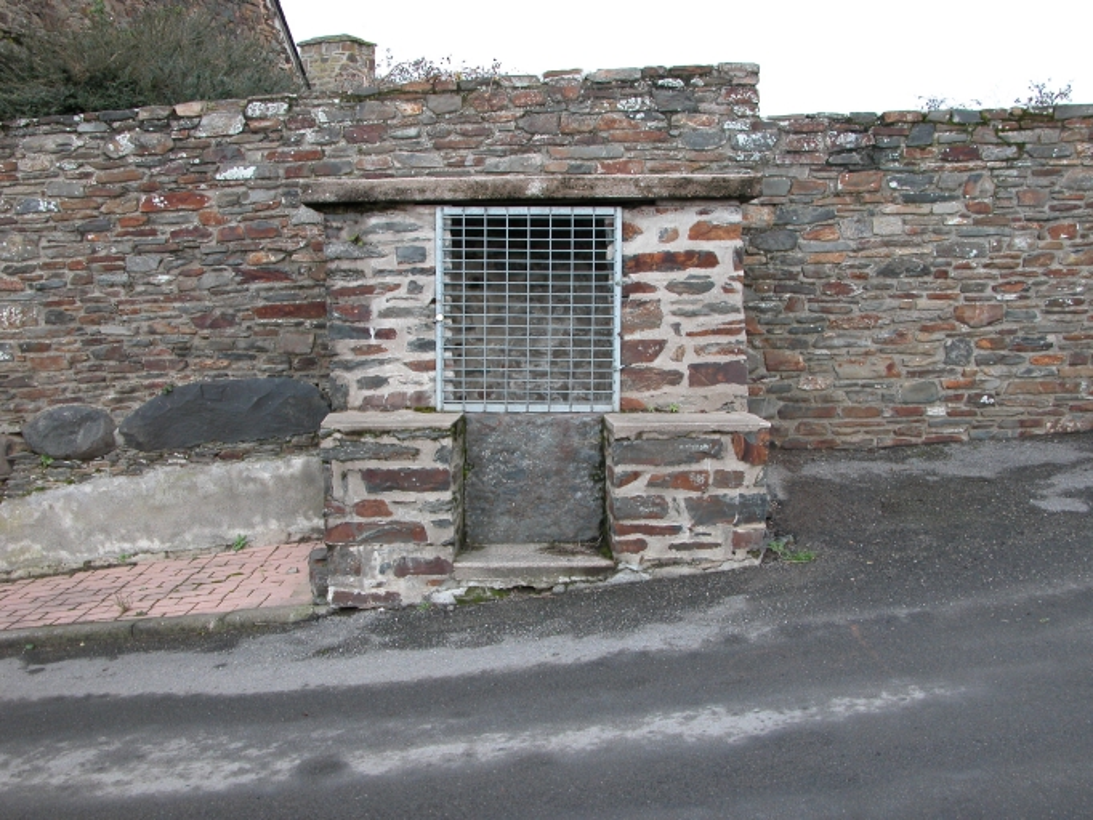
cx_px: 546
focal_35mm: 35
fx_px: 1106
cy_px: 410
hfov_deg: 52.6
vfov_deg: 40.7
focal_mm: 8.9
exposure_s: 1/110
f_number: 4
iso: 100
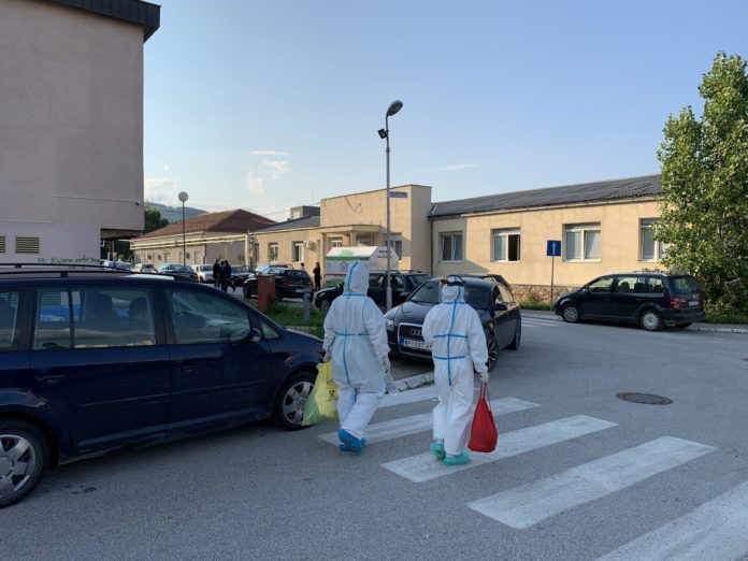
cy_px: 280
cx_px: 374
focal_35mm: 26
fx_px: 562
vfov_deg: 53.1
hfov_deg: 67.3
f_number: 1.8
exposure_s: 1/1916
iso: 25
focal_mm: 4.25
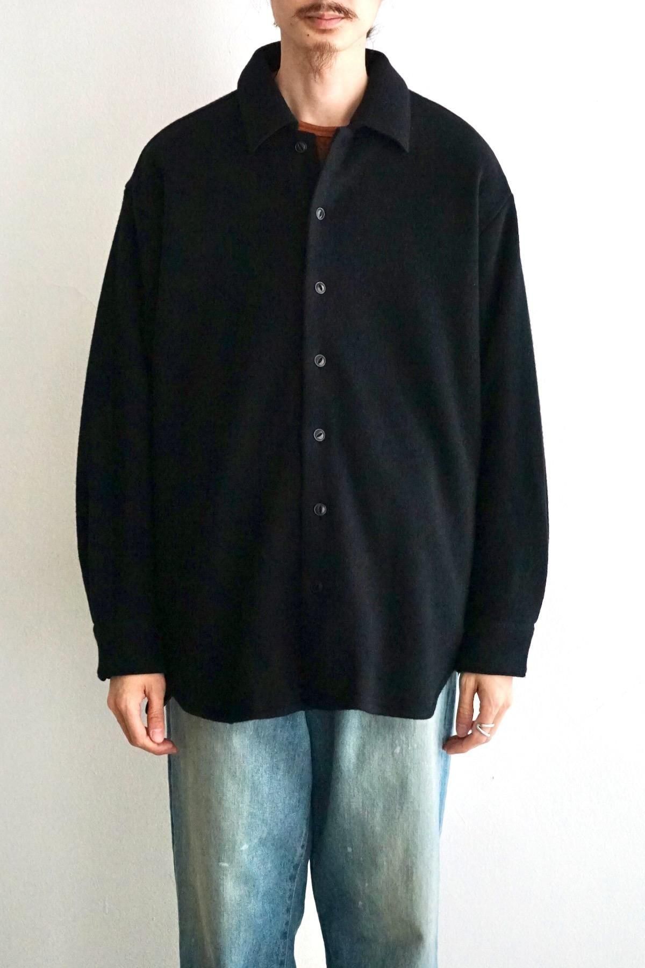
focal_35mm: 64
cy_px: 484
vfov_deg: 31.4
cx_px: 322
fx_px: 1720
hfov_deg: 21.2
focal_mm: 64
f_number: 5.6
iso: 5000
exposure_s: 1/160
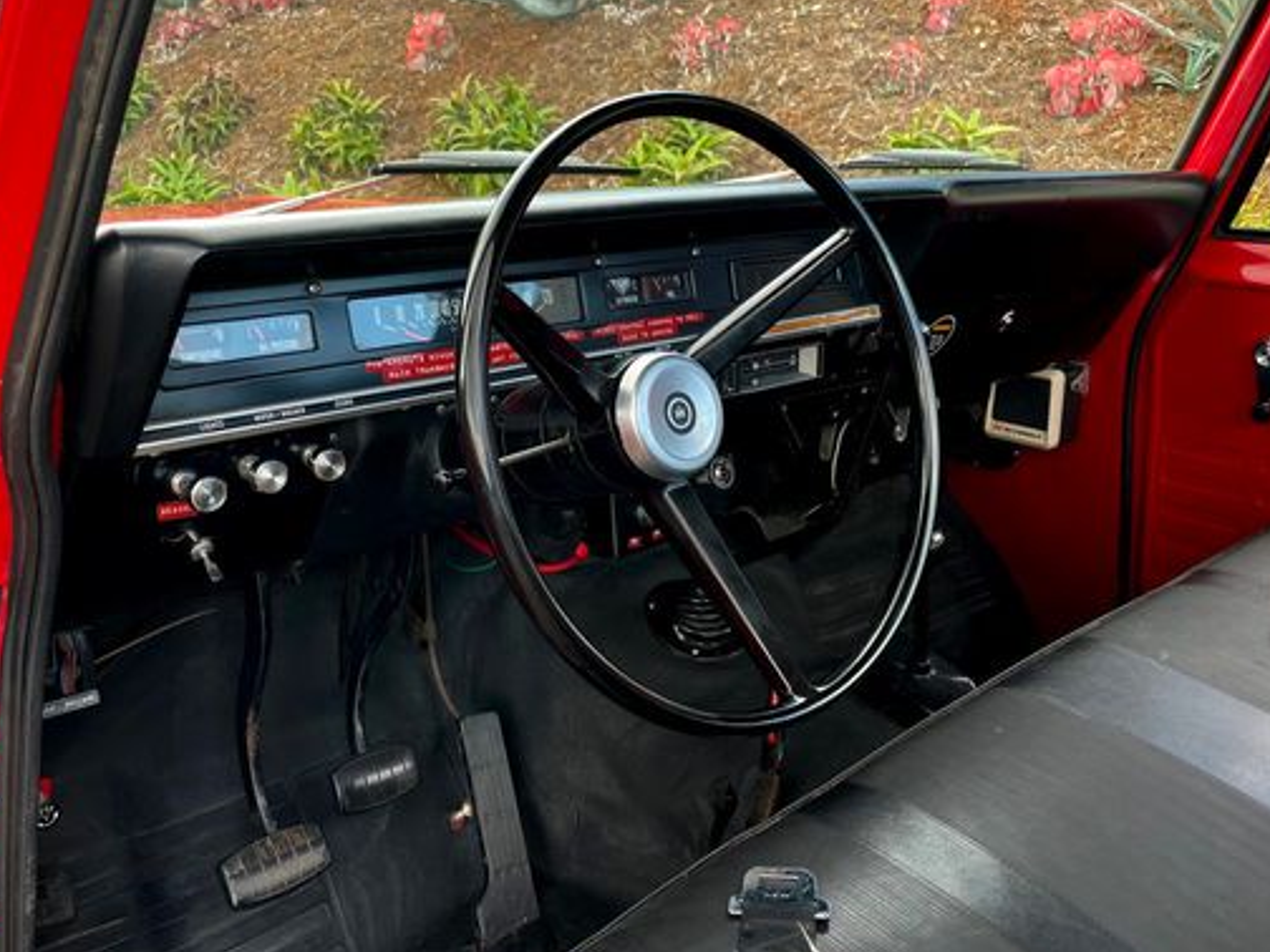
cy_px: 373
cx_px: 688
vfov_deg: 42.7
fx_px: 1211
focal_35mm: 33
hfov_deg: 55.3
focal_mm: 4.2
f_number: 1.6
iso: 64
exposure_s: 1/121
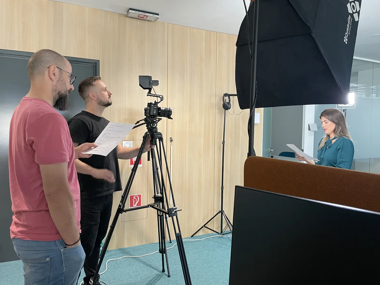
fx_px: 296
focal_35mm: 27
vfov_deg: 51.4
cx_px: 192
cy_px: 144
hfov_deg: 65.3
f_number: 1.6
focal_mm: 4.2
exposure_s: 1/78
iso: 125
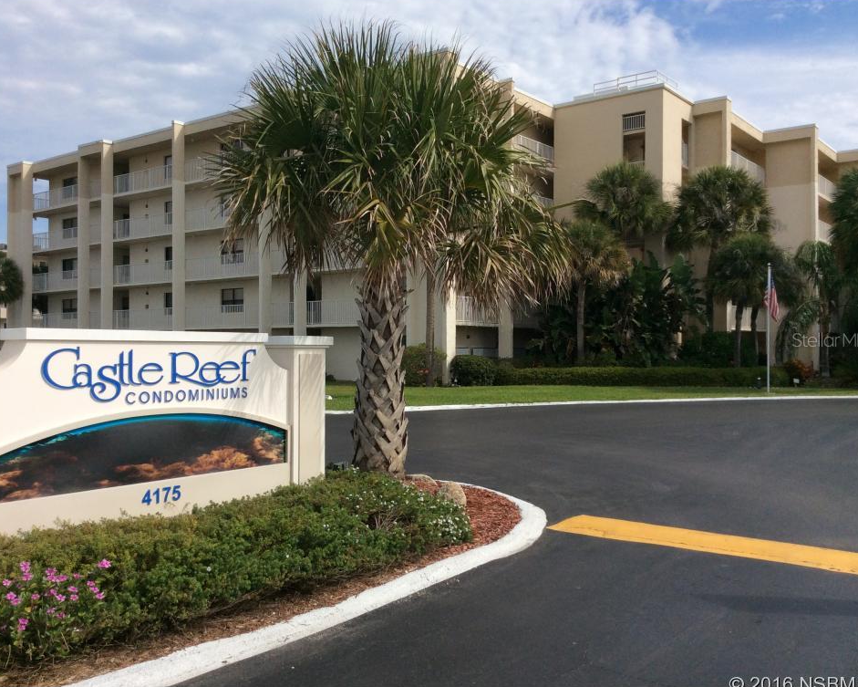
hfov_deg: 52.8
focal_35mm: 34
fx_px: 863
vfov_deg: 43.4
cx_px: 411
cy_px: 339
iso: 32
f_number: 2.4
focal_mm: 3.3
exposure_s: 1/2387
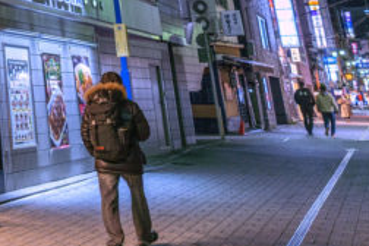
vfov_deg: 19.1
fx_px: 666
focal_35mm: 65
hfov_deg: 24.1
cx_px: -189
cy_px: -88
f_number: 2.8
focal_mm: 16
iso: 250
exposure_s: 1/60
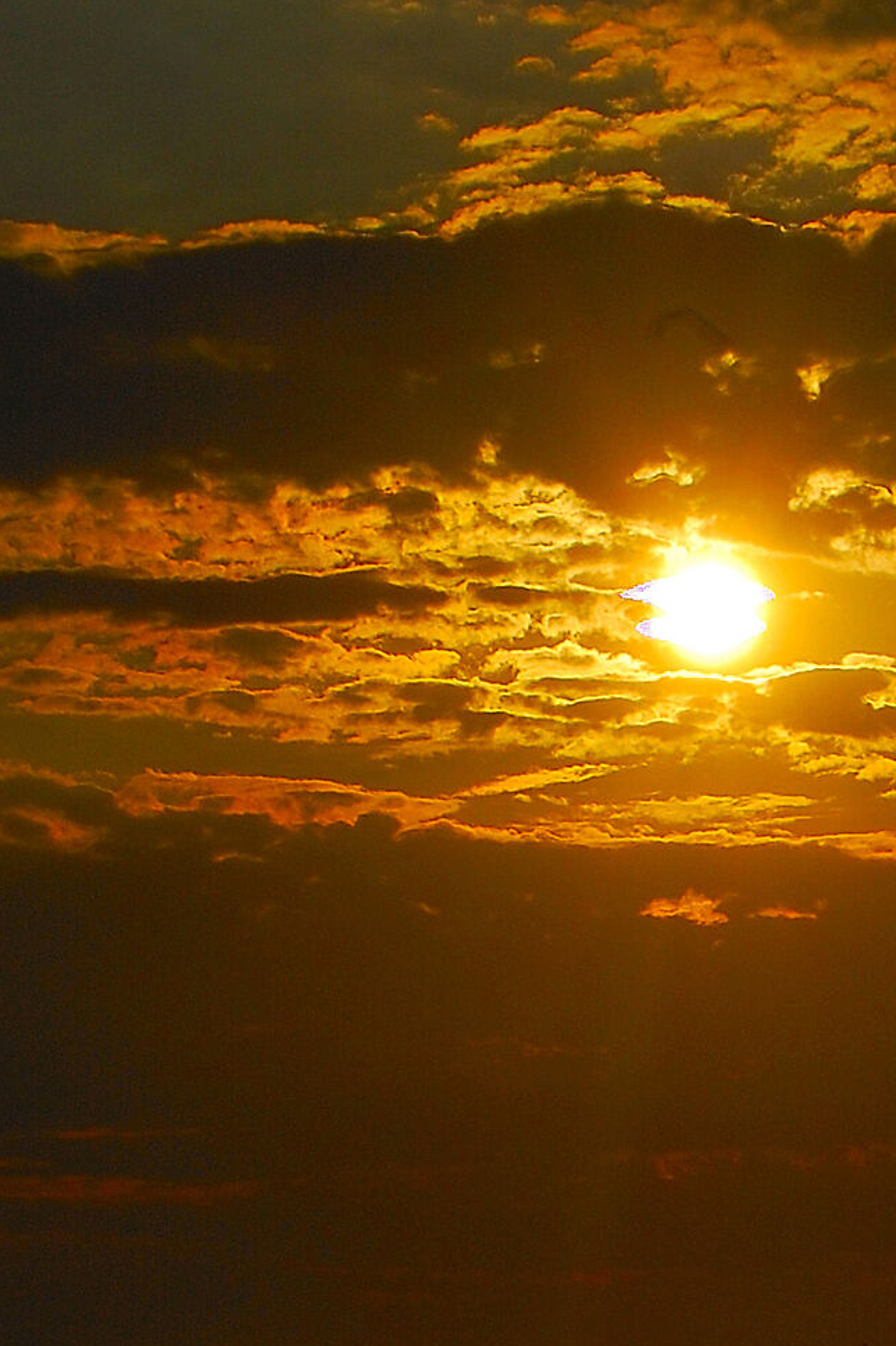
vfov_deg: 10.0
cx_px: 704
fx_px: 7632
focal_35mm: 204
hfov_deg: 6.7
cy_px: 1496
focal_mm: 55
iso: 200
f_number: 14
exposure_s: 1/2000
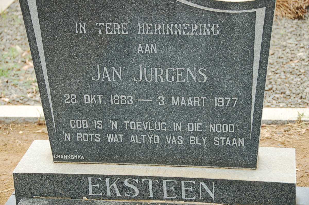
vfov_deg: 14.7
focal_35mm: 93
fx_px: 797
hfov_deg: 21.9
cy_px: 102
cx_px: 154
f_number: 5
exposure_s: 1/350
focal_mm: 62
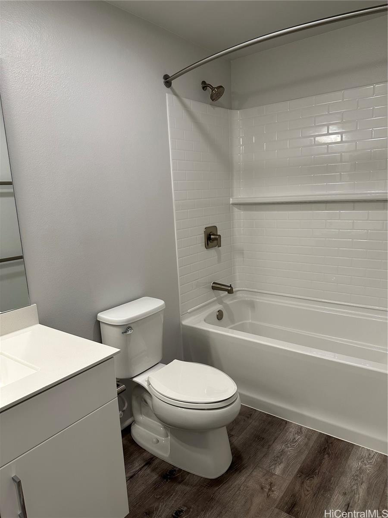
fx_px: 359
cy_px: 259
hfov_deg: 56.8
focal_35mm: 24
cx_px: 194
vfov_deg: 71.6
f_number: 1.78
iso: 125
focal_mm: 6.86
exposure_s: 1/120
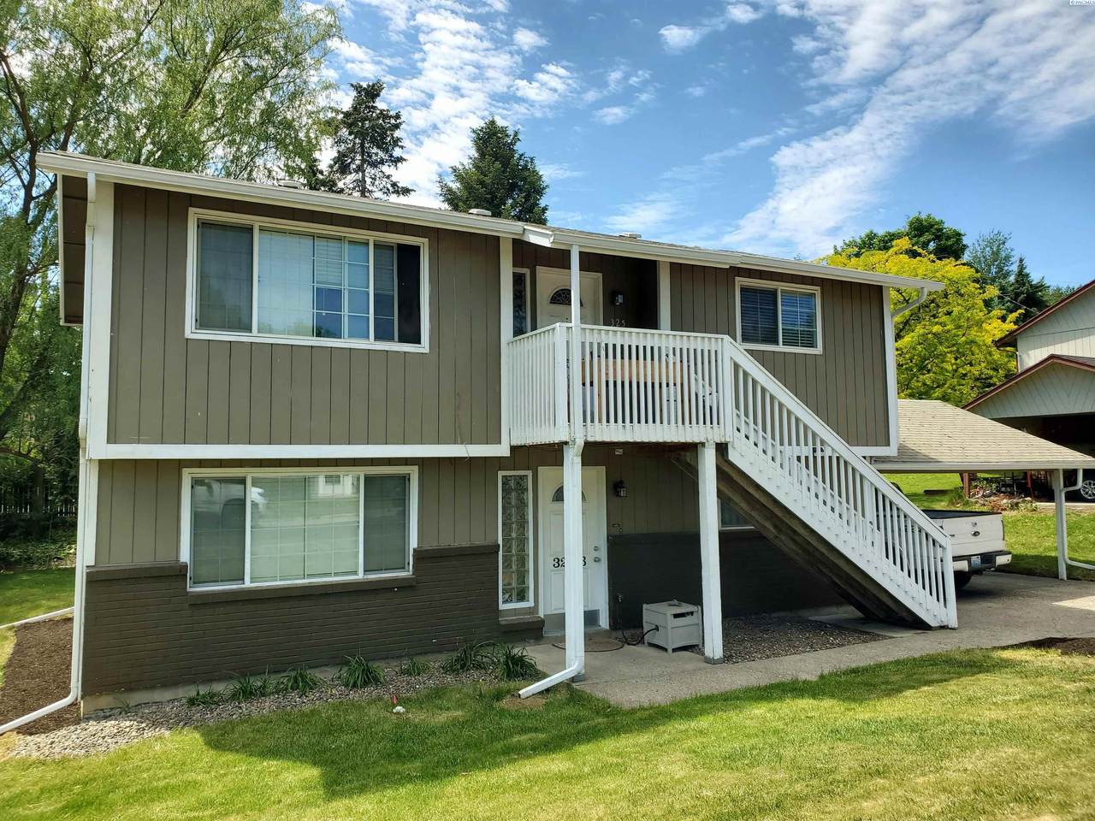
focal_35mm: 26
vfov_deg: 53.1
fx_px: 822
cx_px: 548
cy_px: 410
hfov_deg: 67.3
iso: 50
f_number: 2.4
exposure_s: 1/1000
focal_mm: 4.3
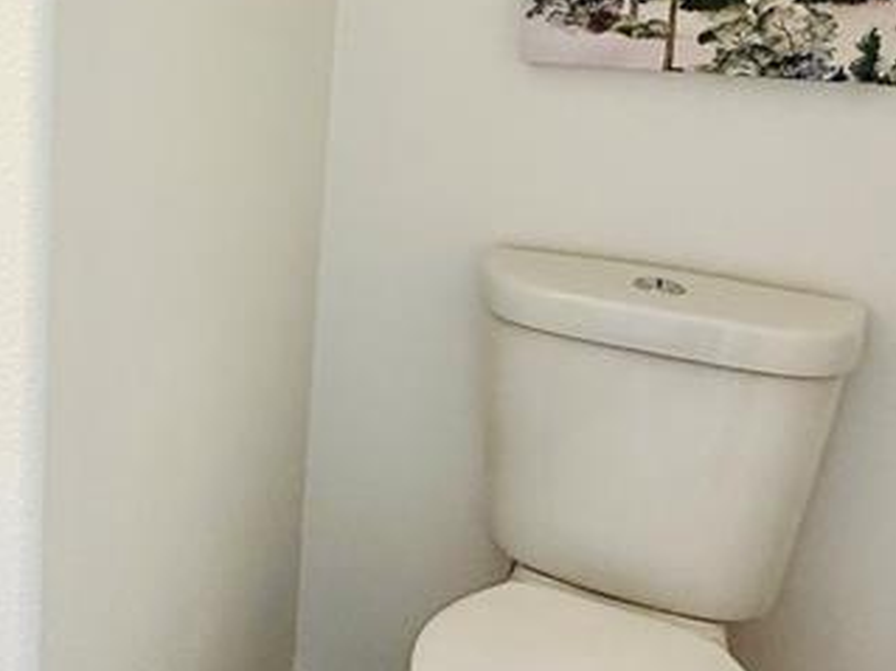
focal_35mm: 45
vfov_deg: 31.4
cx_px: -25
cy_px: 139
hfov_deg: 37.1
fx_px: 1164
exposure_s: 1/120
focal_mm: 2.22
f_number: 2.2
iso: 200
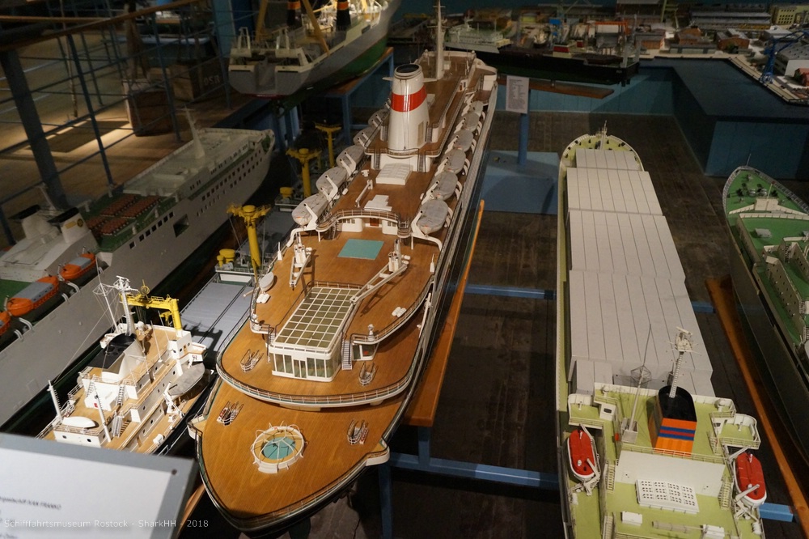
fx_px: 607
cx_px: 404
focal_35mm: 27
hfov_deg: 67.4
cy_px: 270
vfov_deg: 47.9
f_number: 3.5
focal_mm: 18
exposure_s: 1/100
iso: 3200
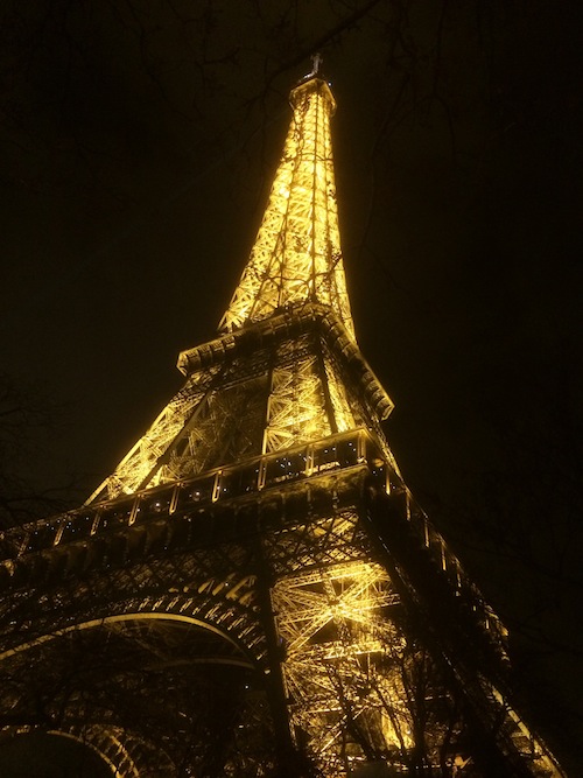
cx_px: 292
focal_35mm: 30
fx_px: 674
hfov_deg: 46.8
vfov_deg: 60.0
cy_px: 389
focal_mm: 4.12
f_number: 2.2
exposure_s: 1/15
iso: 320
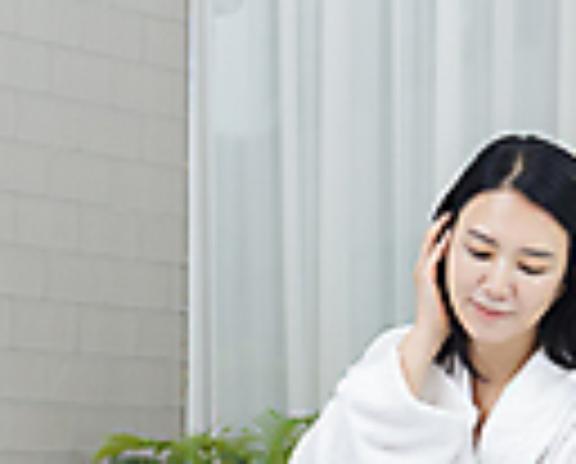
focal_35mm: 164
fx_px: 2802
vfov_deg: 9.3
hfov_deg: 11.7
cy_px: 595
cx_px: 403
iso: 100
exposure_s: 1/125
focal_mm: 56
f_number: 5.6
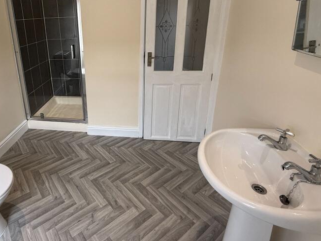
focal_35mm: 22
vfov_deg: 59.3
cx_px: 104
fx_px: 204
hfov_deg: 73.8
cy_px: 76
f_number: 2.2
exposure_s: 1/99
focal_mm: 2.22
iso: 125
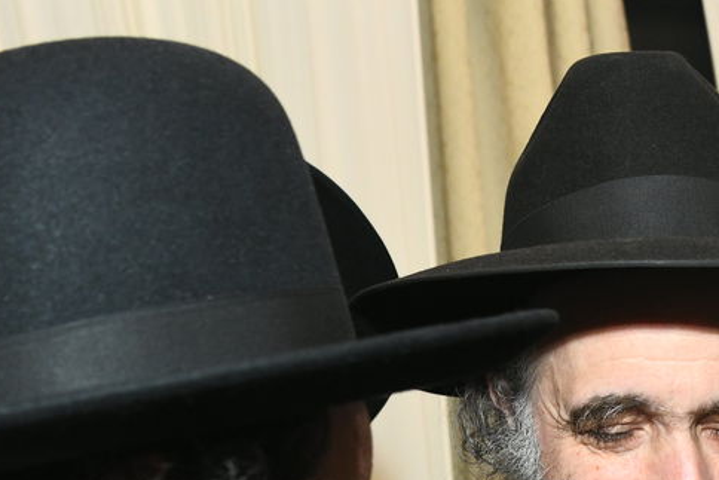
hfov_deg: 25.0
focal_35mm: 81
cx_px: 333
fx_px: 1618
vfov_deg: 15.7
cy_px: 692
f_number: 5.6
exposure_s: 1/250
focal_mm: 28
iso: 1600
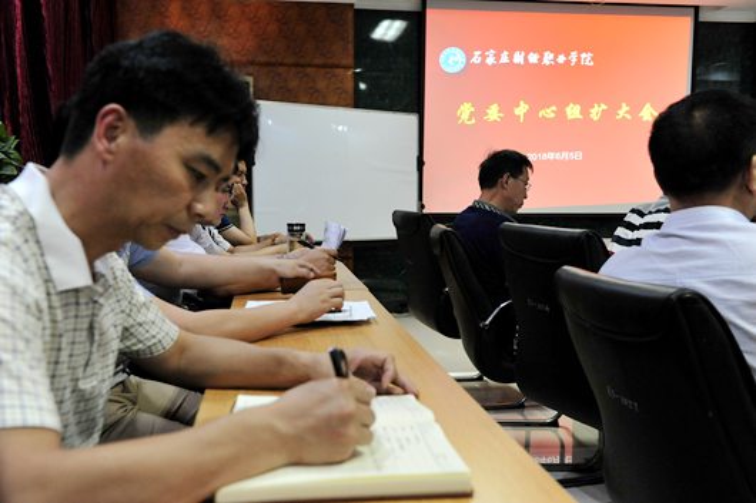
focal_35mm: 36
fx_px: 756
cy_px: 252
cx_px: 378
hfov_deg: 53.1
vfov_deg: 36.9
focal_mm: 36
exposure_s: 1/80
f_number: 5
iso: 2800
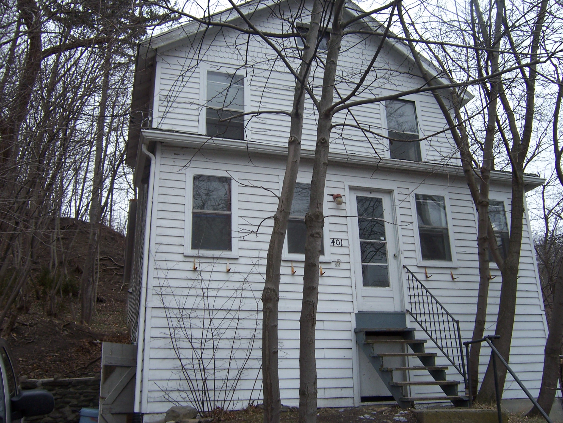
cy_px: 212
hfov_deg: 55.4
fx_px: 537
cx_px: 282
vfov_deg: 42.9
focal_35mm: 33
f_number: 3.4
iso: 80
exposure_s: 1/350
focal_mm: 5.5
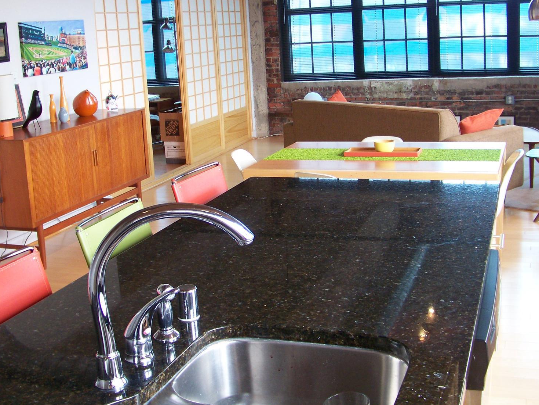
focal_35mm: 46
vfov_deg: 31.5
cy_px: 173
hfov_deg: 41.2
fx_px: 716
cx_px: 250
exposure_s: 1/30
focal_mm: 5.85
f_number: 2.8
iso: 125
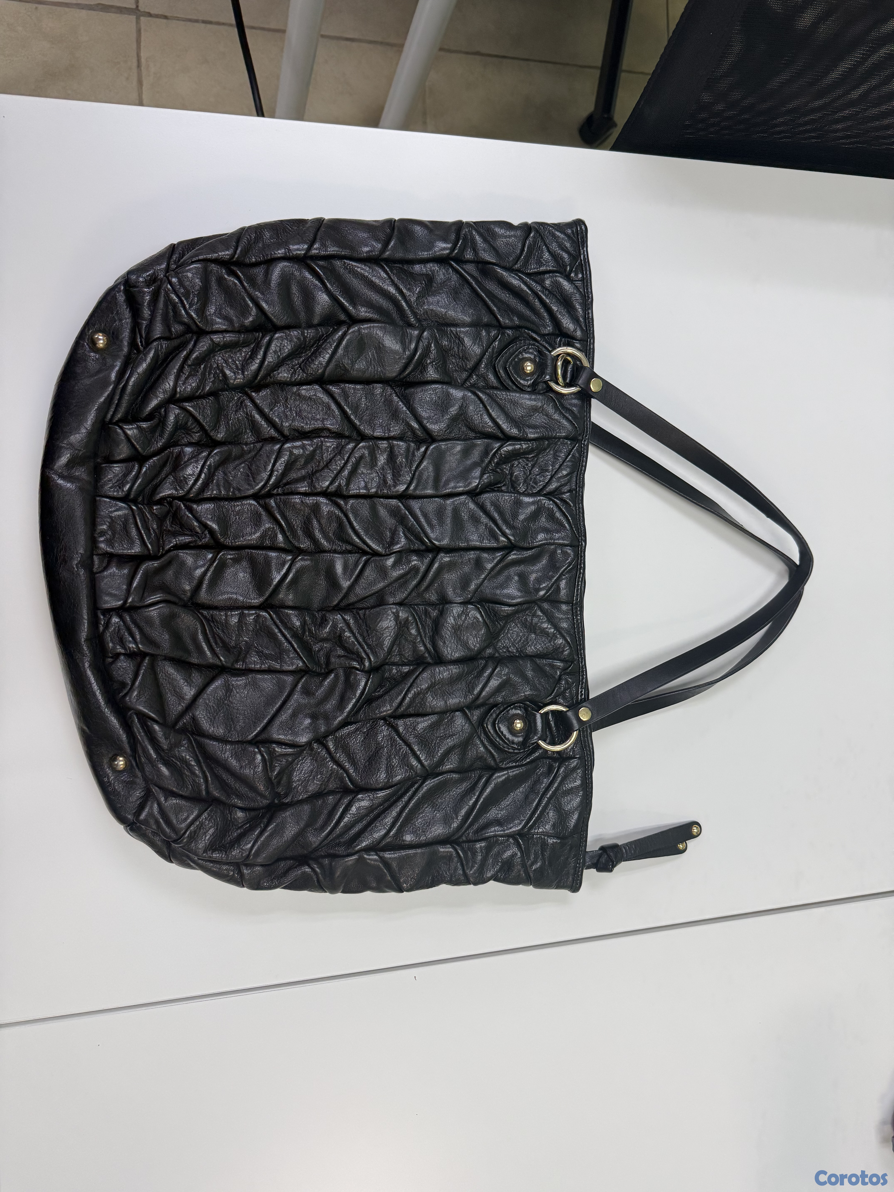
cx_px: 447
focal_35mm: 24
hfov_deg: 56.8
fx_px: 826
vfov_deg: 71.6
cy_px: 596
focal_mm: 6.76
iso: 200
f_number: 1.78
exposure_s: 1/120
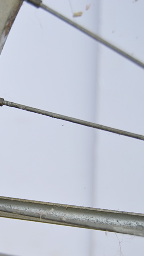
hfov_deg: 13.1
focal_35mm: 90
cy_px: 128
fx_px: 611
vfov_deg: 23.7
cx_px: -23
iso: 100
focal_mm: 38
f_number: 6.3
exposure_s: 1/160
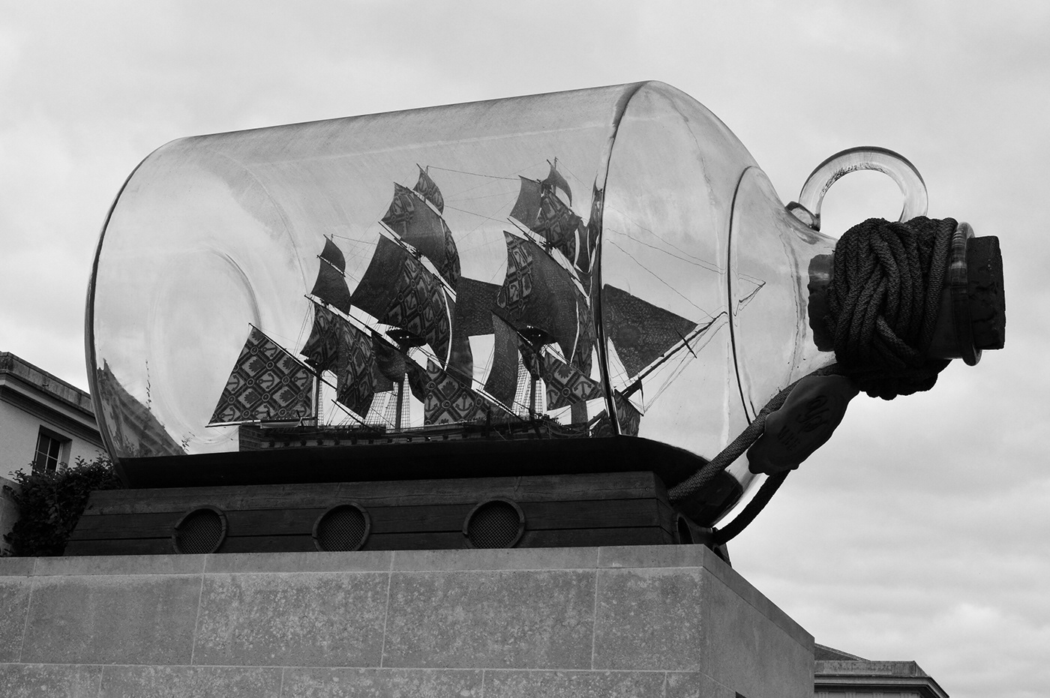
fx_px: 1574
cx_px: 525
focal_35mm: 54
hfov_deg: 36.9
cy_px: 349
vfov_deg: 25.0
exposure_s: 1/640
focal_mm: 36
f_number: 11
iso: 400
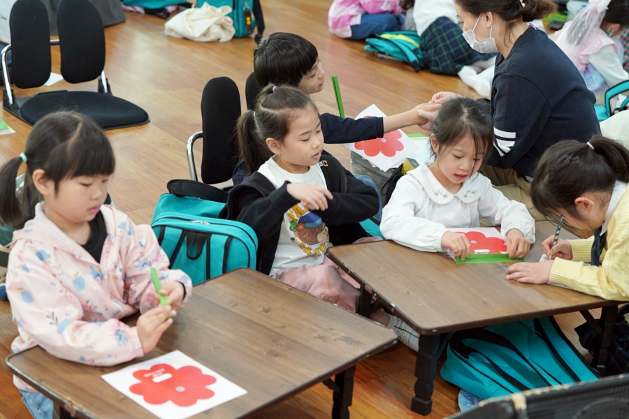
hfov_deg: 28.8
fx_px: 1223
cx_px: 314
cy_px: 210
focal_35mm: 70
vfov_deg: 19.5
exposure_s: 1/160
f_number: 4
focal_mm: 70
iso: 2500
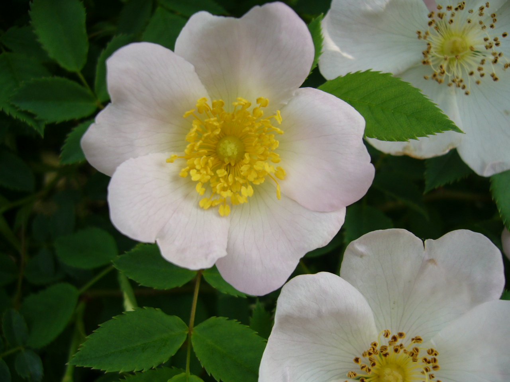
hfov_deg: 52.6
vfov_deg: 40.7
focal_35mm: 35
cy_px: 191
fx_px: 516
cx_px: 255
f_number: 2.8
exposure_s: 1/400
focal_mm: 5.8
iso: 80
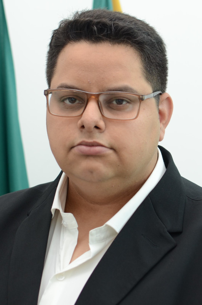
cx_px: 101
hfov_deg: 25.6
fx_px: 444
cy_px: 152
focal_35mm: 52
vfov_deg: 37.9
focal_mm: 35
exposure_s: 1/320
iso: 320
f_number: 2.5
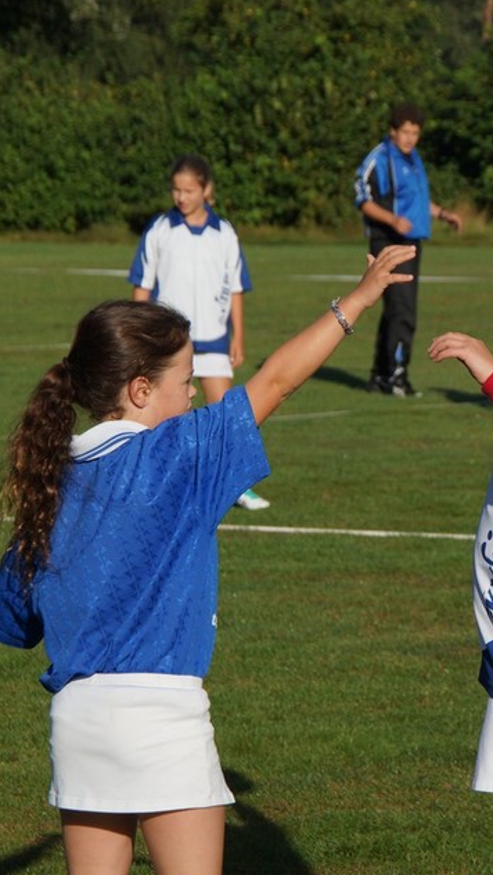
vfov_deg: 9.4
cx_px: 590
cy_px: 436
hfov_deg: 5.3
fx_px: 5316
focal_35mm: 229
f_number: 8
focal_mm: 90
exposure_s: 1/500
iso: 100
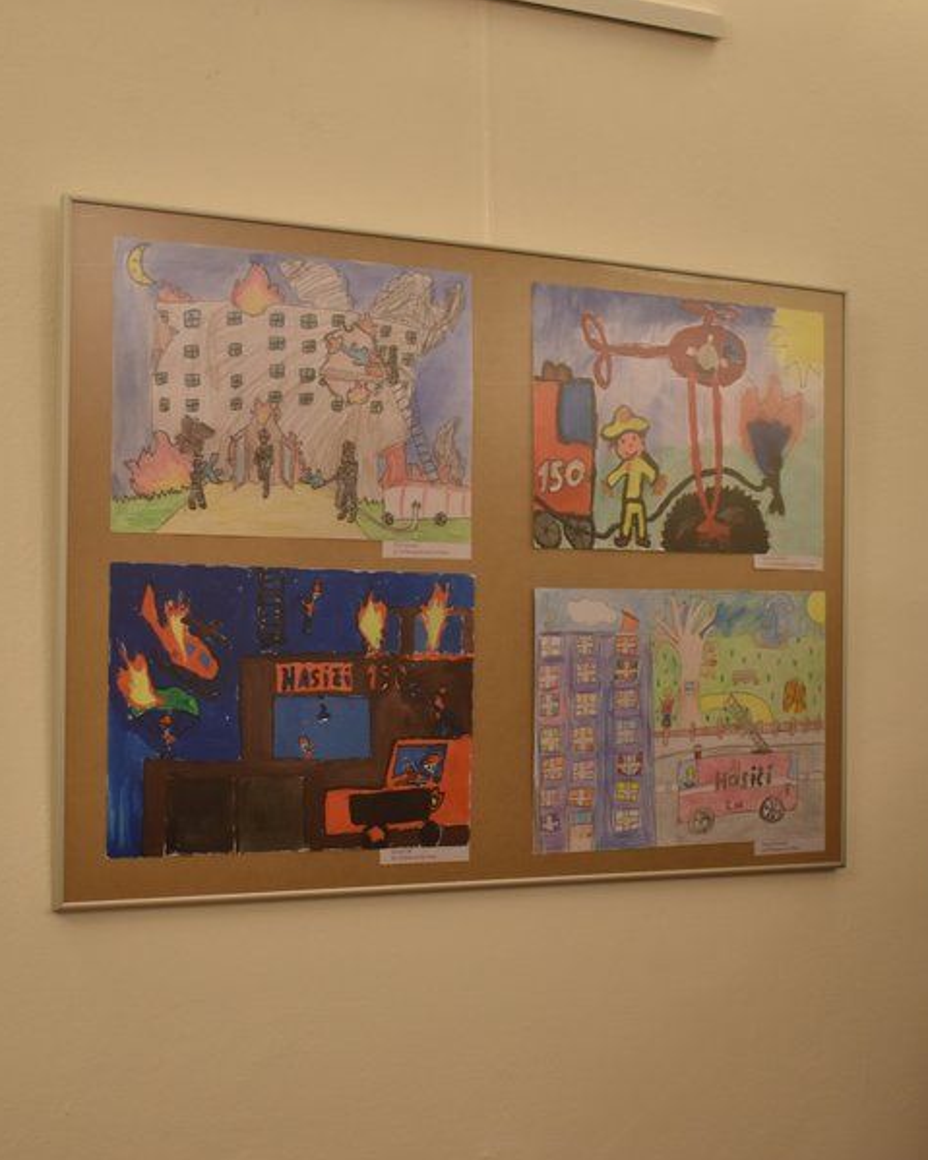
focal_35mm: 59
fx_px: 2019
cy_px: 615
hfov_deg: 25.9
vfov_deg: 32.1
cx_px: 399
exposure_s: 1/40
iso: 500
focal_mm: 25
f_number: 4
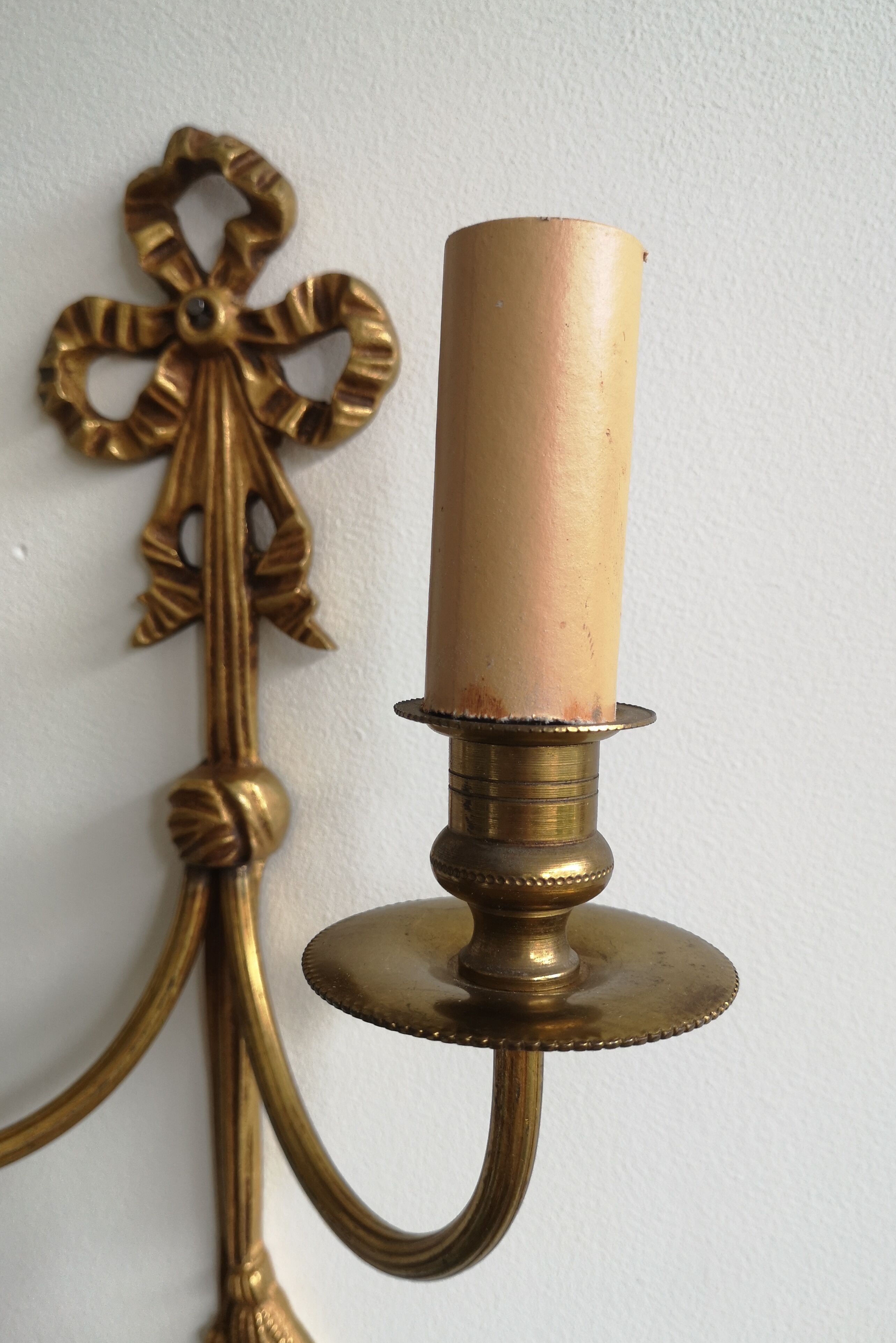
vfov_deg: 63.7
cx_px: 447
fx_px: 1082
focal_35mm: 29
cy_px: 660
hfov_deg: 45.0
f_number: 1.8
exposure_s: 1/100
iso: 80
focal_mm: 3.95
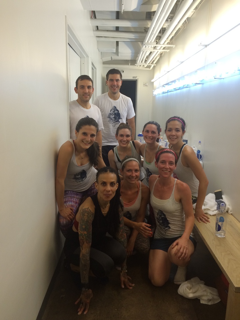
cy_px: 160
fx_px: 268
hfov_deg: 48.2
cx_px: 120
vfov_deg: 61.7
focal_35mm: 29
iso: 32
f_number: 2.2
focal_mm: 4.15
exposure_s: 1/30
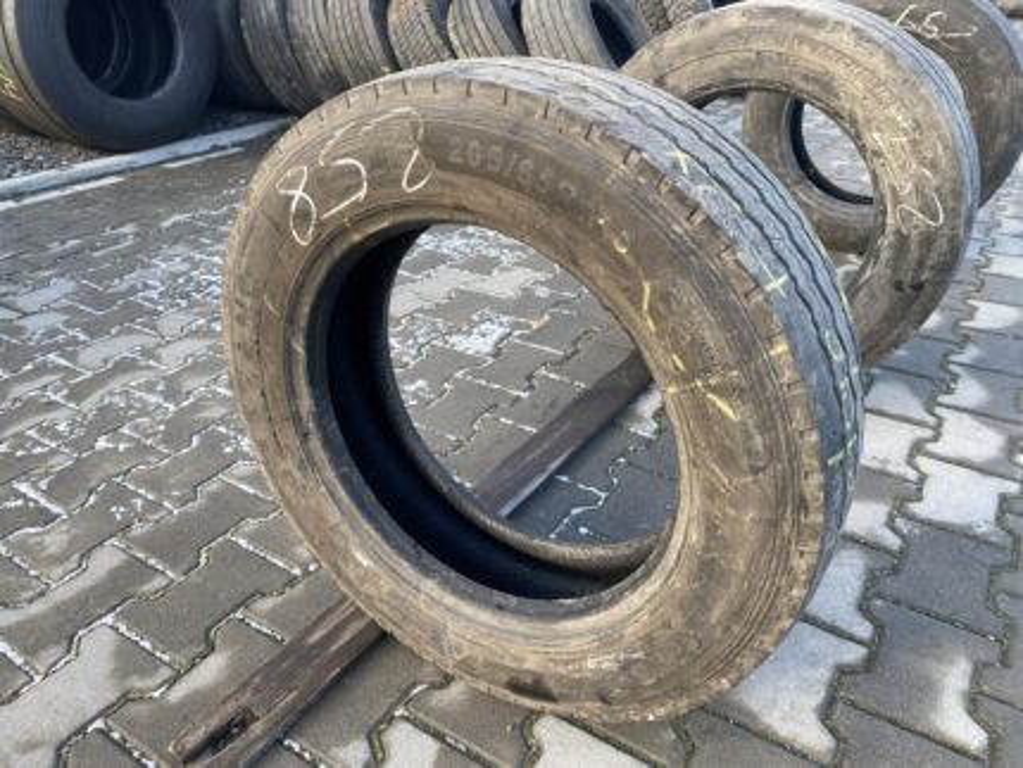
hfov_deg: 67.3
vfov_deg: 53.1
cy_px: 384
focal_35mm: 26
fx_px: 769
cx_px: 512
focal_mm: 4.25
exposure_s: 1/128
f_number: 1.8
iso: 32
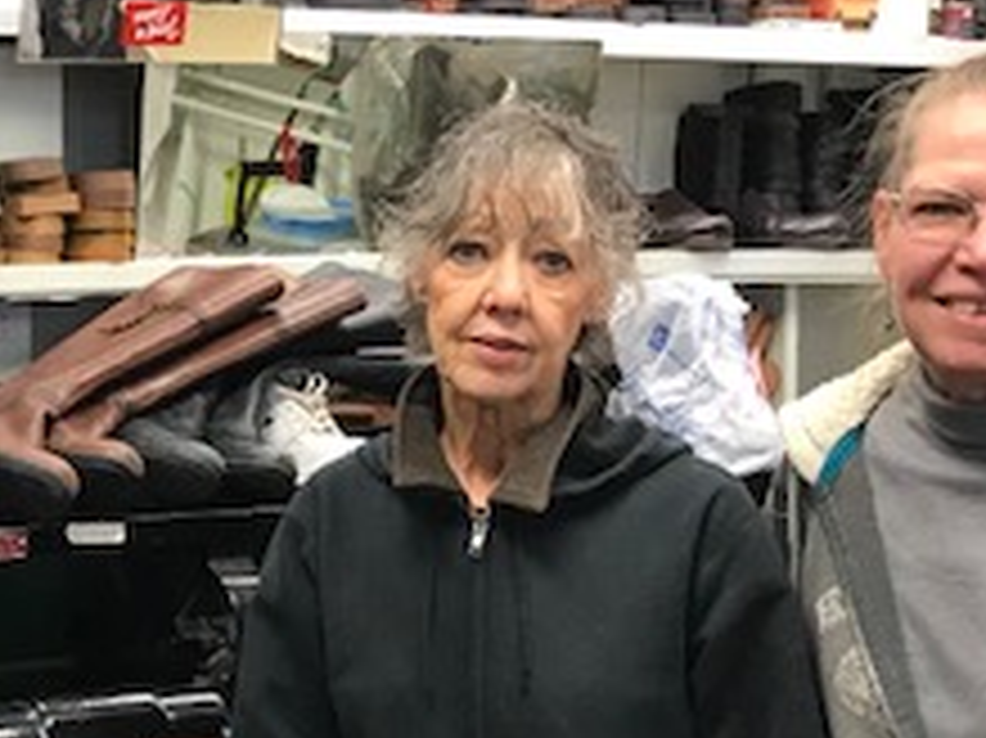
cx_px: -9
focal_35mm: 82
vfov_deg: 17.9
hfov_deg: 22.9
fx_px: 2334
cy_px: 567
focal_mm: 3.99
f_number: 1.8
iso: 40
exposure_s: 1/30
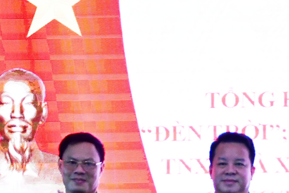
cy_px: 241
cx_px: 277
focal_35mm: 237
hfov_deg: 8.6
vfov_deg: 5.8
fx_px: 1903
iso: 2500
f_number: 4.5
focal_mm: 38
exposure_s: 1/200
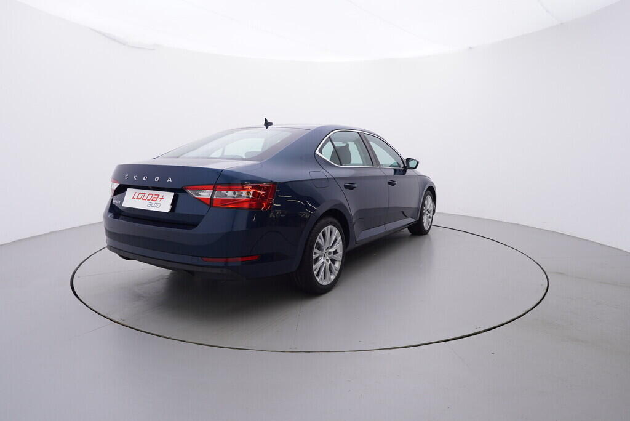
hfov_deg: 77.3
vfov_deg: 56.2
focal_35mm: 22
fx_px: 394
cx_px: 315
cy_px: 210
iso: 200
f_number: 5
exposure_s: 1/80
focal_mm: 15
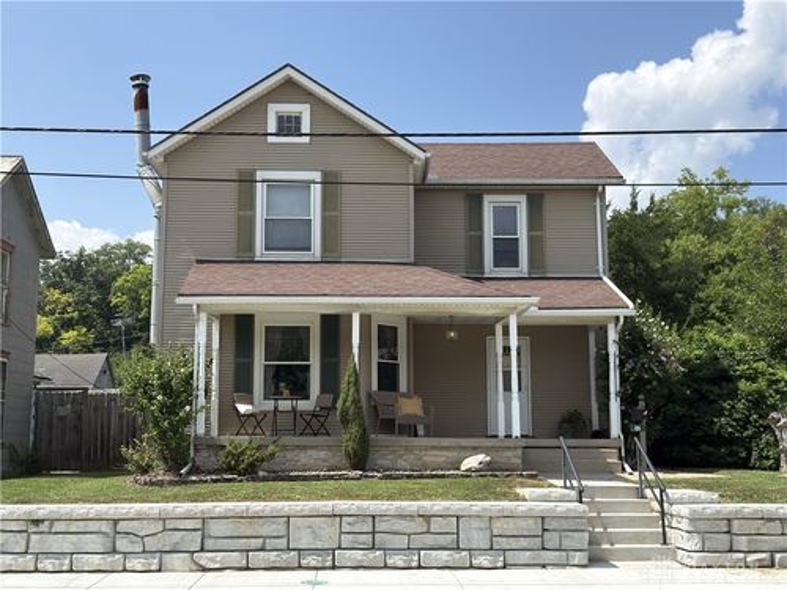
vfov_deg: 33.6
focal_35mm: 43
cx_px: 394
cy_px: 295
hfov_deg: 43.9
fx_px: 978
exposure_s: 1/4630
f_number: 1.78
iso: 64
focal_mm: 6.76
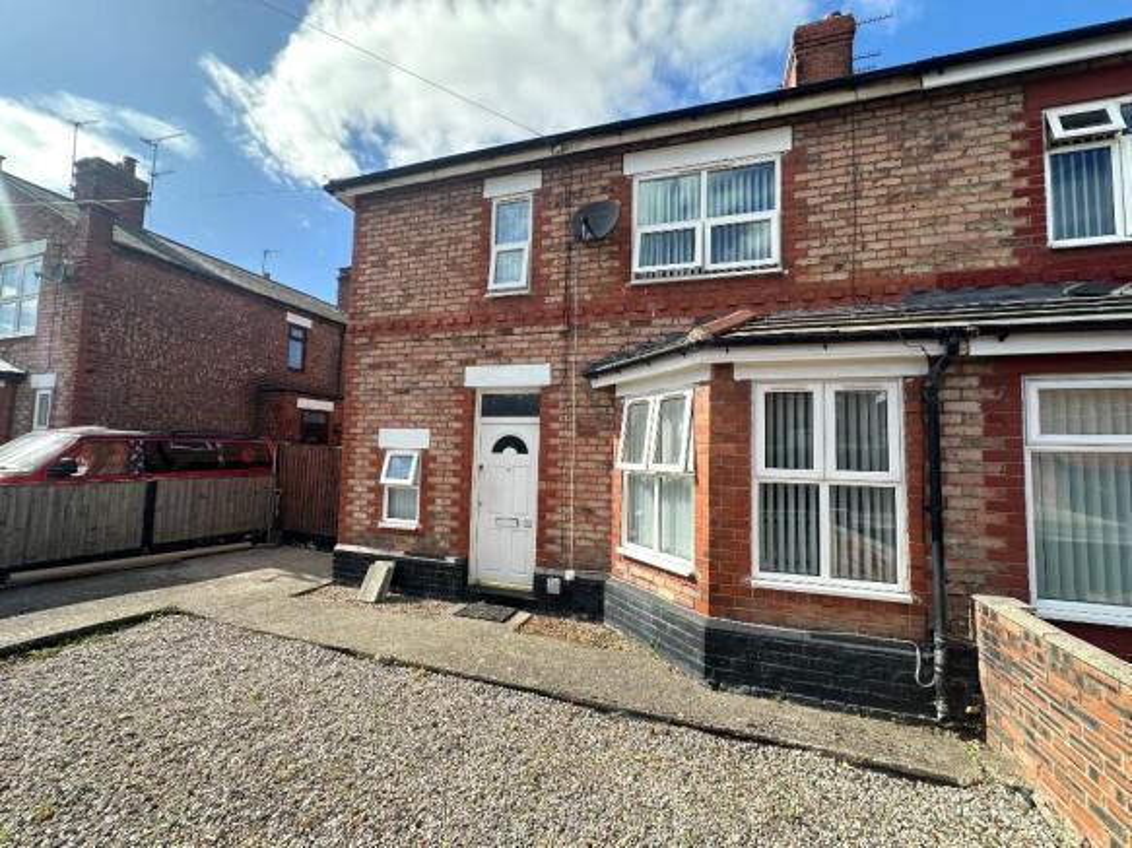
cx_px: 566
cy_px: 424
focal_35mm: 14
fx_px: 458
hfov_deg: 102.1
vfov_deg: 85.7
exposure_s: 1/940
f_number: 2.2
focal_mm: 2.22
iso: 40
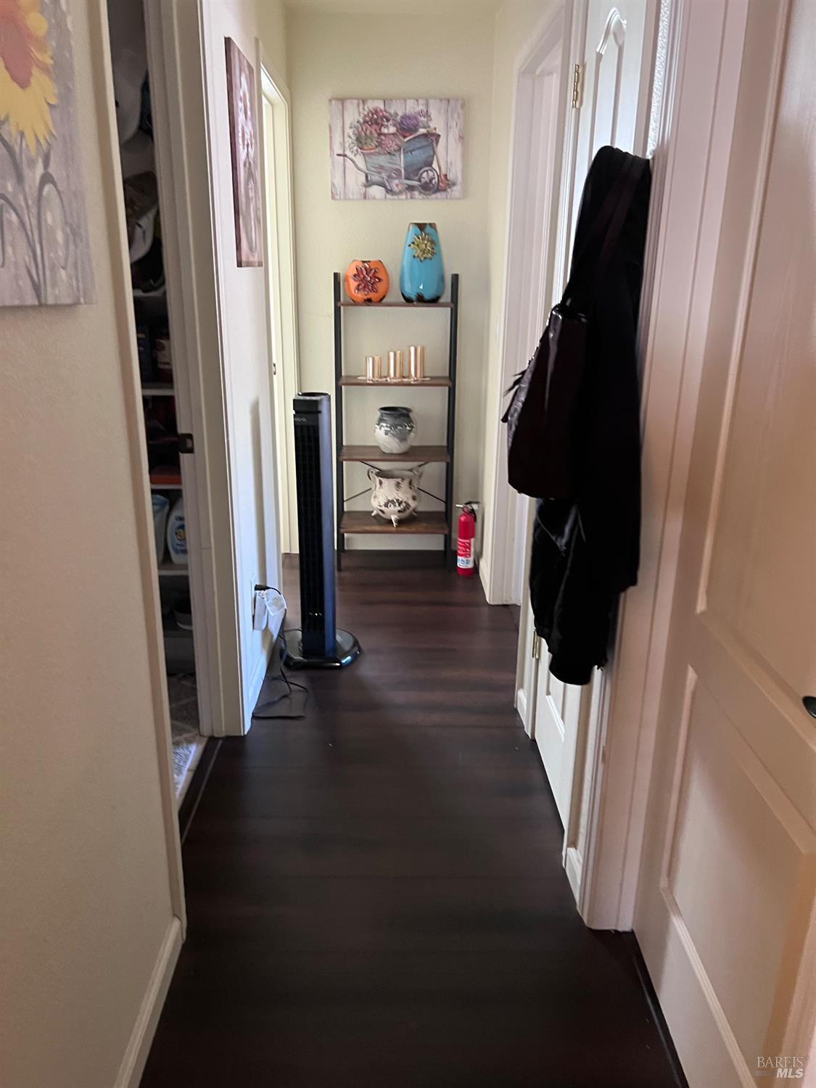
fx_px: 817
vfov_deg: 67.3
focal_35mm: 26
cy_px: 544
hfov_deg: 53.1
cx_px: 408
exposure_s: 1/60
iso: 400
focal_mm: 5.7
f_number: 1.5
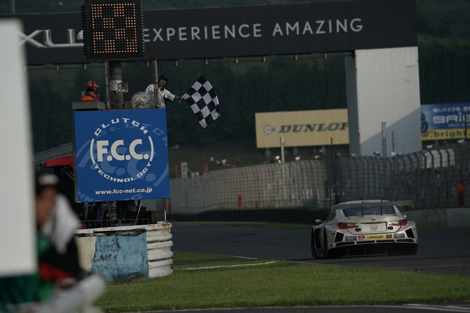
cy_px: 156
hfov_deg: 4.1
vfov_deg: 2.7
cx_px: 235
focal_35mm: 500
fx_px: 6527
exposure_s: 1/1000
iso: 200
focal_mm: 500
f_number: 8
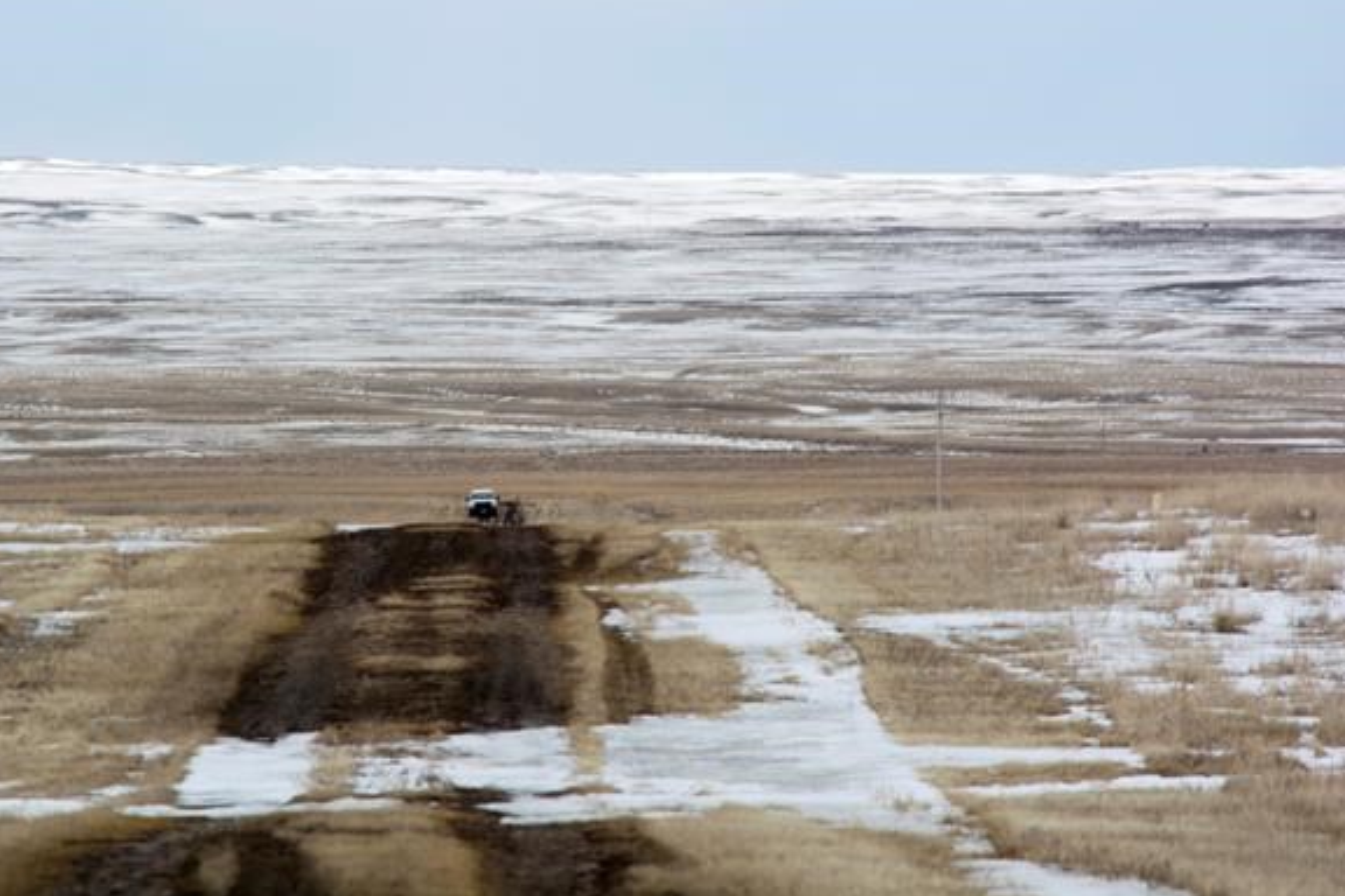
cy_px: 402
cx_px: 588
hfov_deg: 4.1
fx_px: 18978
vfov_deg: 2.7
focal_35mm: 508
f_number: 11
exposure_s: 1/160
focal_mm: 300
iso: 100
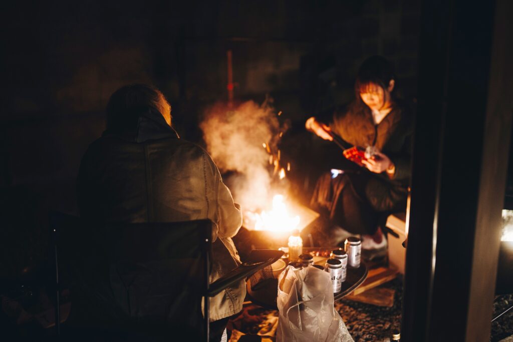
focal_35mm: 50
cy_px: 171
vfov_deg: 27.0
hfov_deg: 39.6
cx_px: 256
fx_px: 713
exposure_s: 1/80
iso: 1600
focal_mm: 50
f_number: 1.2
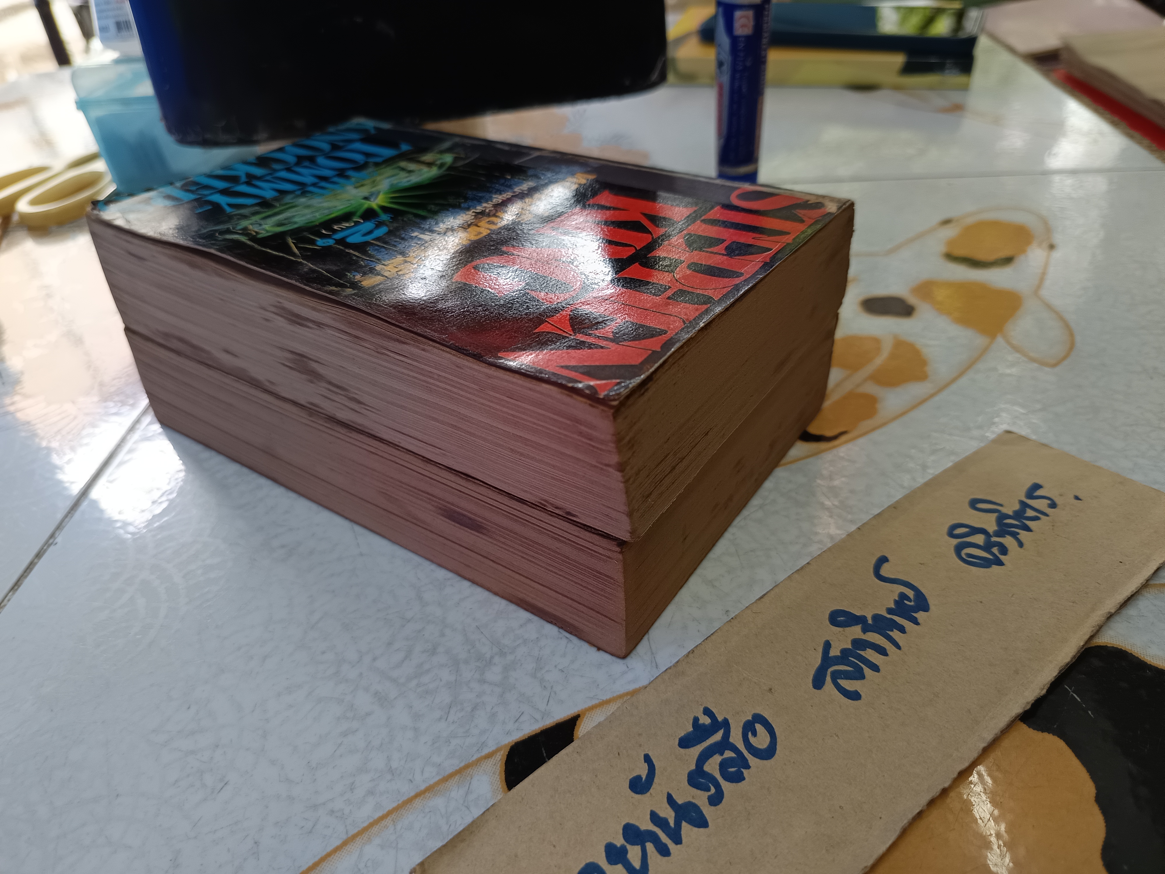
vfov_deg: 56.8
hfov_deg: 71.6
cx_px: 582
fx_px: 808
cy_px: 437
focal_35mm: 24
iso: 468
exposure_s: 1/50
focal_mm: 5.31
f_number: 1.7
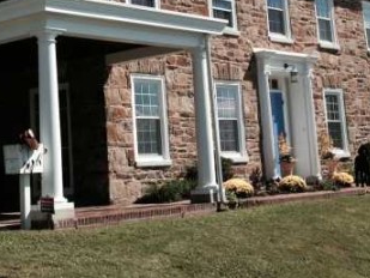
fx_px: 877
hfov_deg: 23.8
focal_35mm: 82
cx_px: 145
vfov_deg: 17.7
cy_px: 20
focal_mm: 4.12
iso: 50
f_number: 2.4
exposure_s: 1/1506
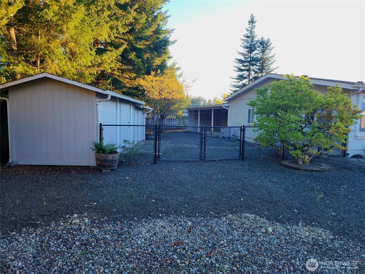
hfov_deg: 73.9
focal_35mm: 23
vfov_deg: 58.9
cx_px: 182
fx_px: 243
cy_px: 137
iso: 20
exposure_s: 1/120
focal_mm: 5.4
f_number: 1.8
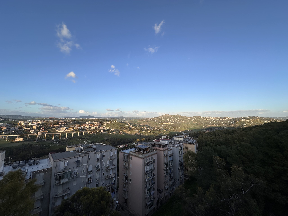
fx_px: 116
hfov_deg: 102.1
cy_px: 108
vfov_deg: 85.7
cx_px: 144
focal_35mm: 14
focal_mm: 2.22
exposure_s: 1/1135
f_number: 2.2
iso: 50
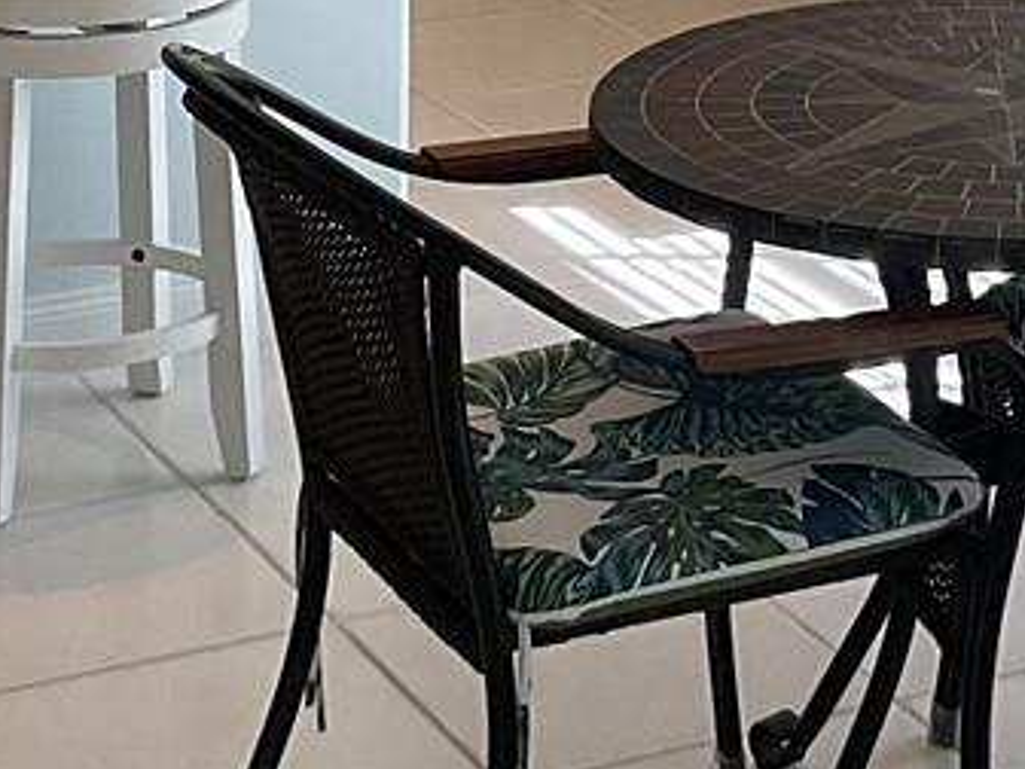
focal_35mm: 138
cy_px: -568
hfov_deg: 14.2
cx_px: 863
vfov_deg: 10.2
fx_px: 4086
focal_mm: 3
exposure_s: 1/120
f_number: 1.8
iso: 50
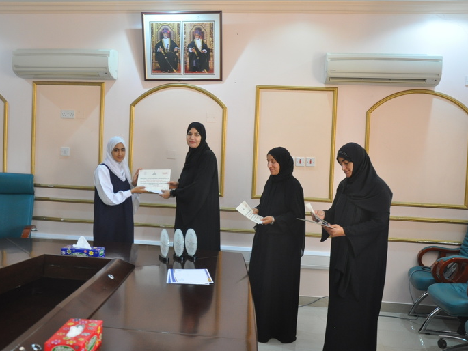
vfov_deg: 38.7
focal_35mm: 37
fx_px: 500
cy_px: 178
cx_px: 217
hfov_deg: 50.1
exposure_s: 1/50
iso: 800
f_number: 3.8
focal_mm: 22
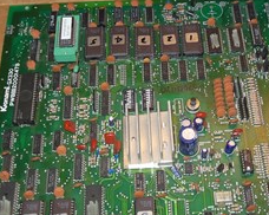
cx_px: 182
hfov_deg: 38.3
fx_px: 382
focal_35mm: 48
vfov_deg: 31.3
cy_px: 89
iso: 125
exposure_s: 1/25
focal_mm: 4.5
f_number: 3.2
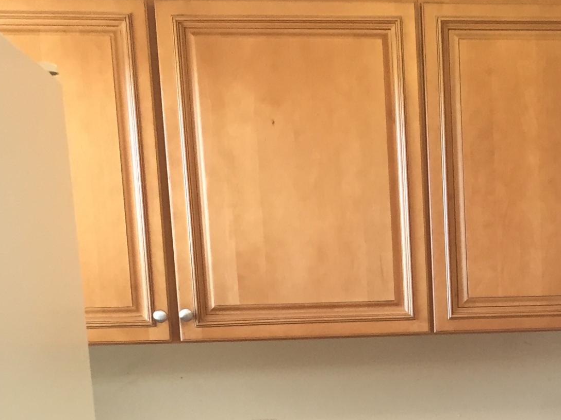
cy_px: 506
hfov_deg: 23.4
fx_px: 1297
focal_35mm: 80
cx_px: 554
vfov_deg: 17.6
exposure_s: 1/30
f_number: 2.2
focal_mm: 4.15
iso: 80
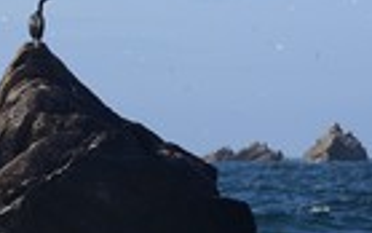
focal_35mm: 524
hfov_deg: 4.0
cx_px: -128
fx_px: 5315
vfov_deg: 2.5
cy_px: 171
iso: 800
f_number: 13
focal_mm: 170
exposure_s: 1/1000
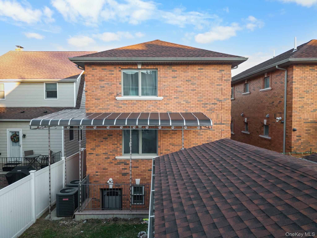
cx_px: 158
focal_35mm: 24
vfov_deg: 56.8
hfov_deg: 71.6
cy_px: 119
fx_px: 220
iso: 400
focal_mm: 8.67
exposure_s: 1/10
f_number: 1.8
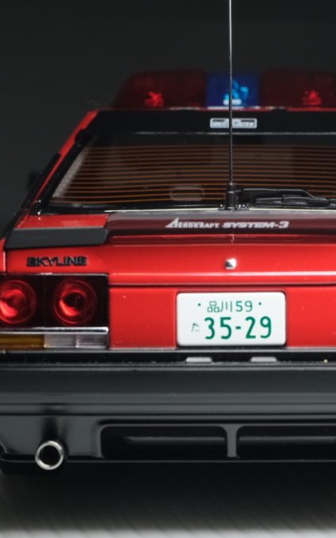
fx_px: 1687
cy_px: 269
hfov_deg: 11.4
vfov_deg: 18.1
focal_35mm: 115
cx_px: 228
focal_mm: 50
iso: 1600
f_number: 9
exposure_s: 1/200
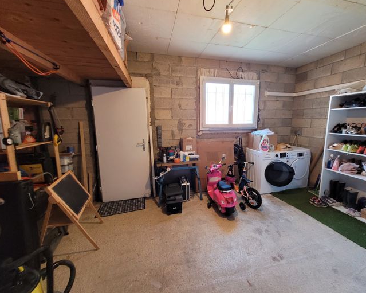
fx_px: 152
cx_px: 197
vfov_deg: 87.9
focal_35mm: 14
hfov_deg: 100.5
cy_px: 143
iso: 320
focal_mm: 1.74
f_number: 2.2
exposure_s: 1/50
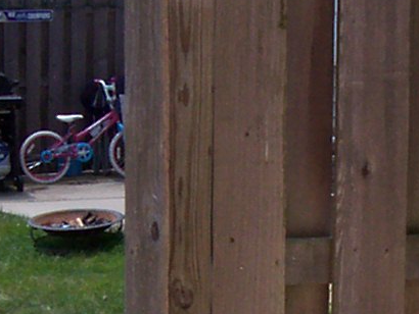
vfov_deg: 7.7
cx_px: 365
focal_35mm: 191
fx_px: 2313
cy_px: 364
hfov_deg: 10.3
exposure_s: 1/355
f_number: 5.1
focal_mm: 5.6
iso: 80
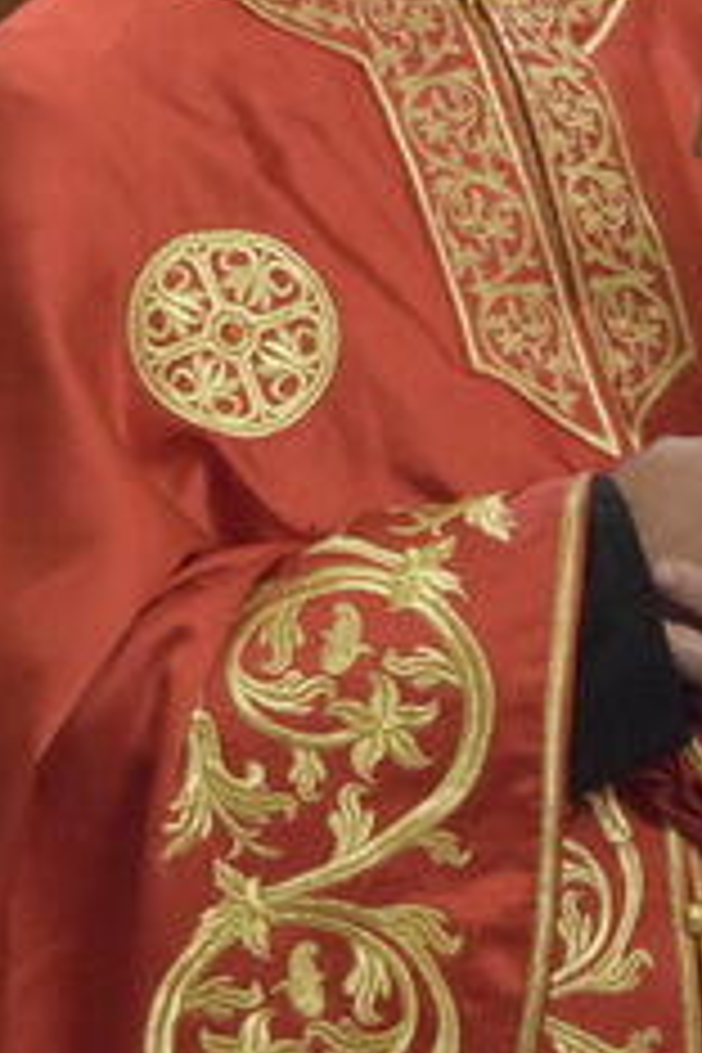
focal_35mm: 211
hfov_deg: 6.5
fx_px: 6179
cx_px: 418
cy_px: 428
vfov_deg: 9.7
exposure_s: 1/50
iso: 6400
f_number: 5.6
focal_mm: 55
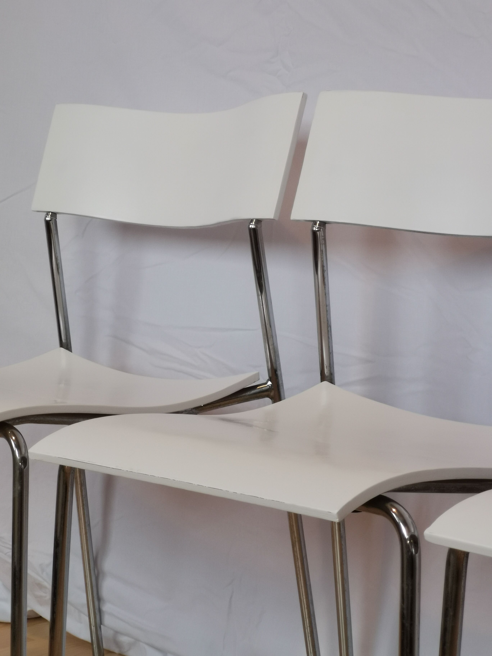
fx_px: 1611
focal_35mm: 85
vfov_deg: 23.0
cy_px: 328
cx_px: 246
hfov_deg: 17.4
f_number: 2.4
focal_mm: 7.48
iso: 125
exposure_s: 1/50
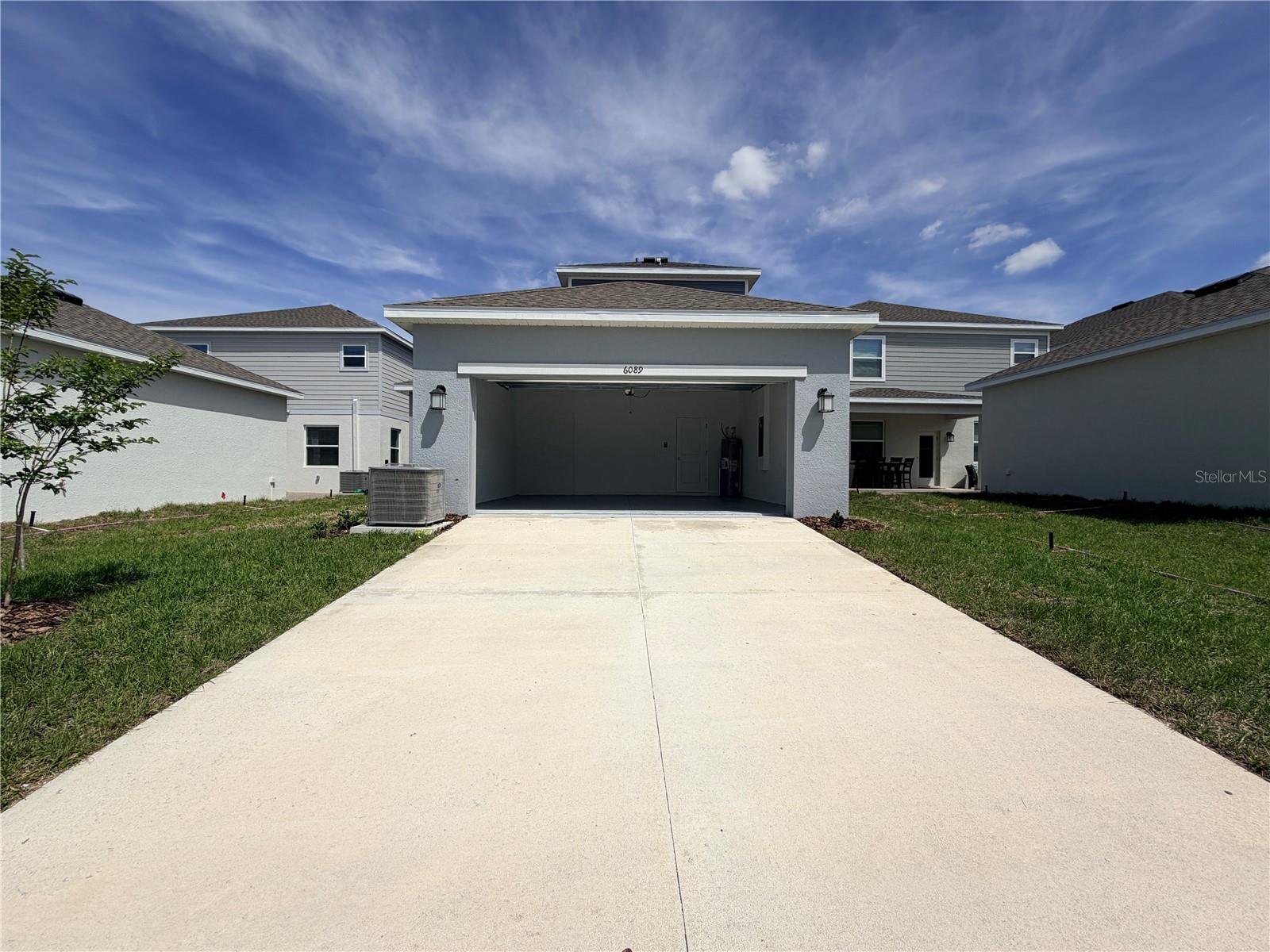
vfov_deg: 85.7
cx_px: 635
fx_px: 514
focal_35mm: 14
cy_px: 476
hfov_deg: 102.1
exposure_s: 1/2410
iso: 20
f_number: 2.2
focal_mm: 2.22
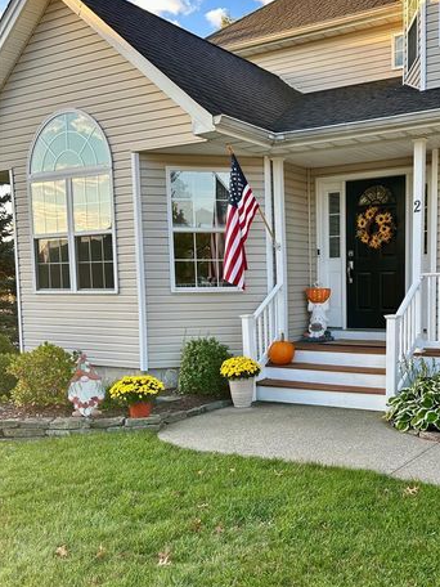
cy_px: 343
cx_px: 316
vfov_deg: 48.8
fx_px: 644
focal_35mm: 38
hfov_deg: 37.0
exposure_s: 1/210
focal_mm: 5.7
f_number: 1.5
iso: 40
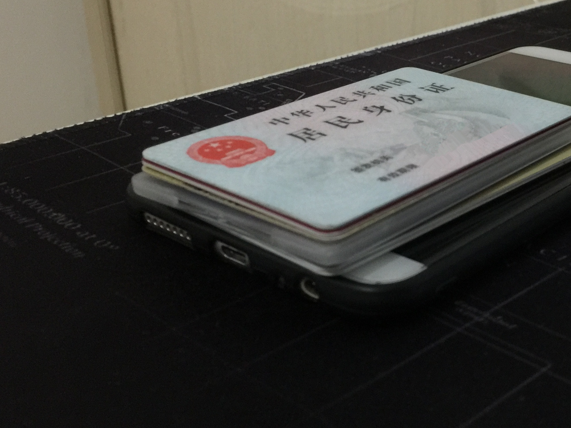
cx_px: 448
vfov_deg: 26.6
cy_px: 217
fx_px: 907
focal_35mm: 55
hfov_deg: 34.0
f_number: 2.2
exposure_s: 1/8
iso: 160
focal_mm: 4.15
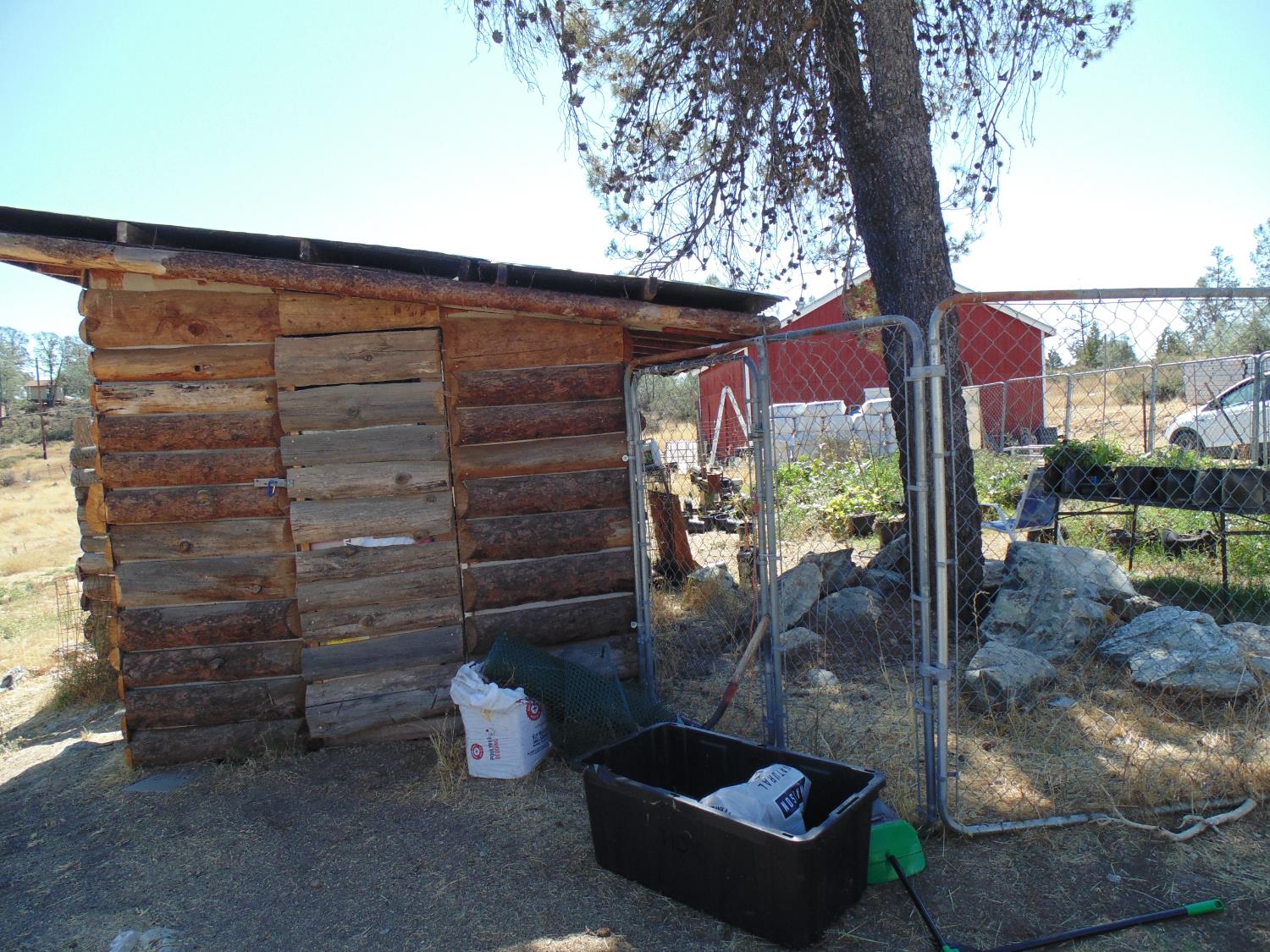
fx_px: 807
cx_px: 635
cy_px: 476
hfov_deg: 76.4
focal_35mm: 22
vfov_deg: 61.1
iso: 80
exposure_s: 1/500
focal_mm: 4
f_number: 3.1
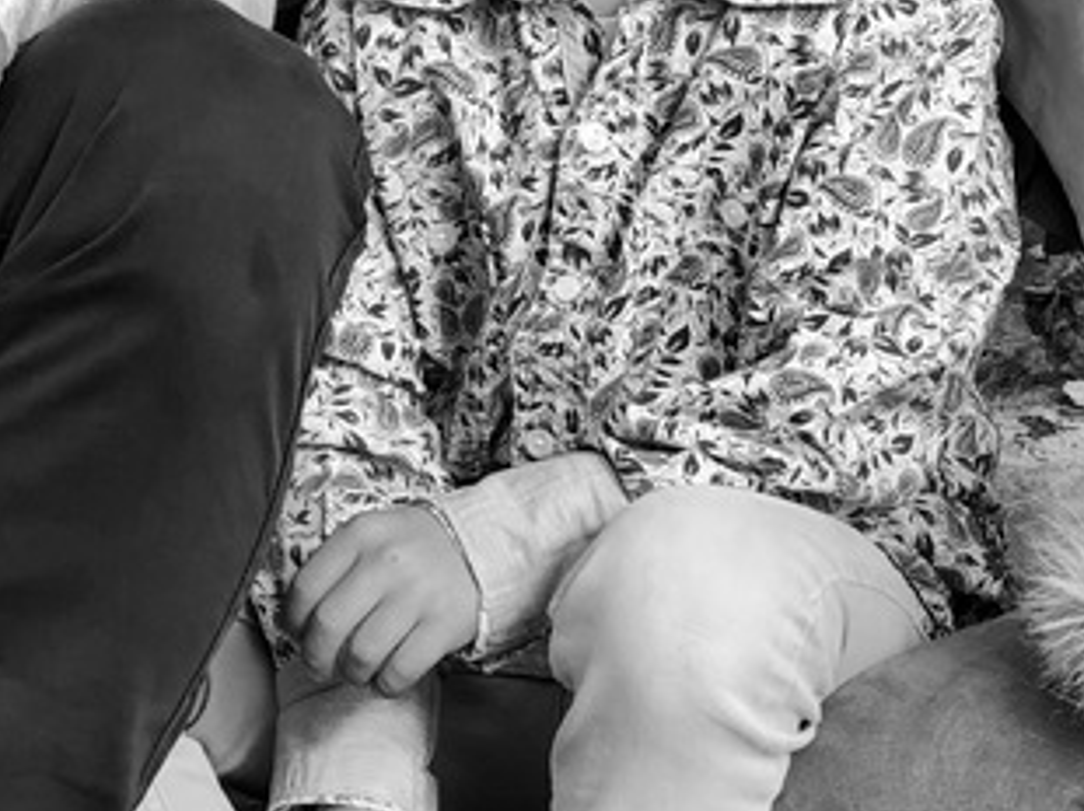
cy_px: 31
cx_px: 570
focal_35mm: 172
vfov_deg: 8.6
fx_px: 5382
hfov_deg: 11.5
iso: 16
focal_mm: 6
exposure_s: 1/289
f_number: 2.4
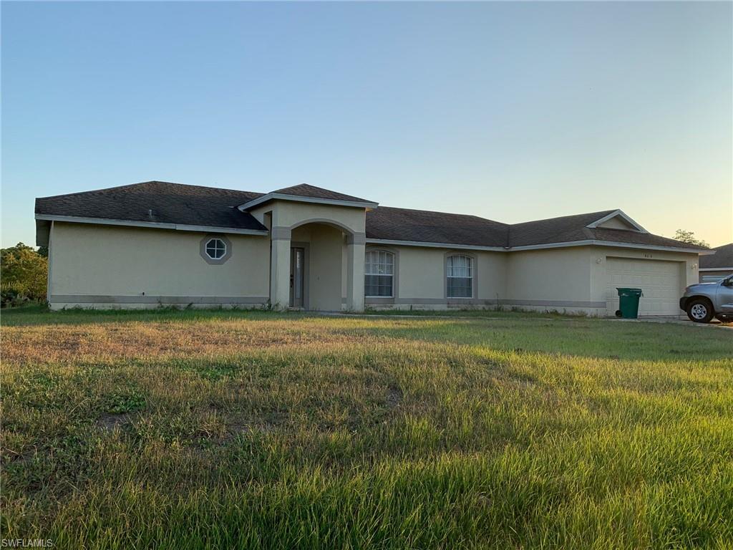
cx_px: 366
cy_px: 275
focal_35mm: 26
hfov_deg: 67.3
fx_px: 551
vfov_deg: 53.1
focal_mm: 4.25
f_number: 1.8
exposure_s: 1/871
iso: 25
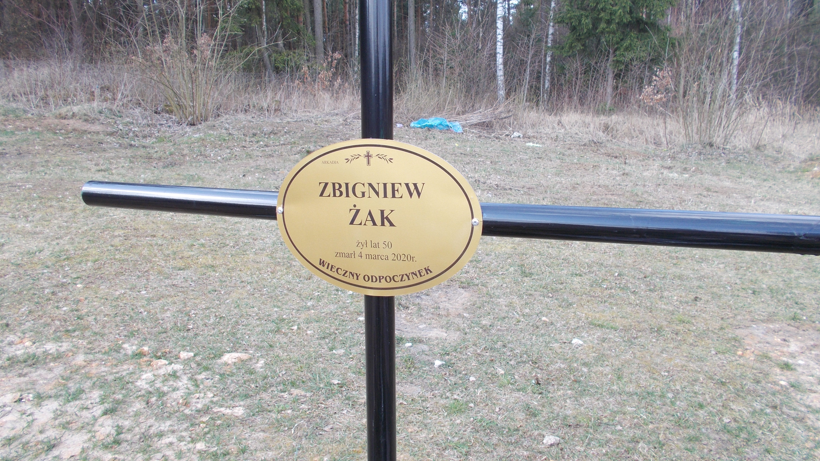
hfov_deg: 66.1
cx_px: 405
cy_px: 212
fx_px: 631
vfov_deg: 40.2
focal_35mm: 29
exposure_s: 1/100
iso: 80
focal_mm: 4.6
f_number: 3.2
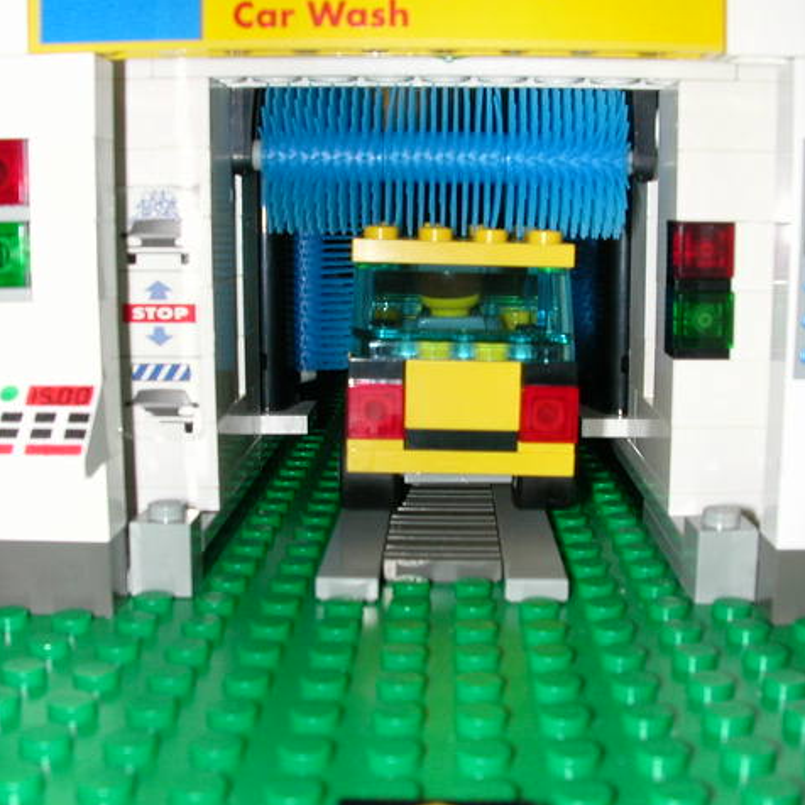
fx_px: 1158
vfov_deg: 38.3
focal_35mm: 44
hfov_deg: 38.3
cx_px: 430
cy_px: 402
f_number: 4.5
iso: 100
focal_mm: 5.6
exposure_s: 1/59.9
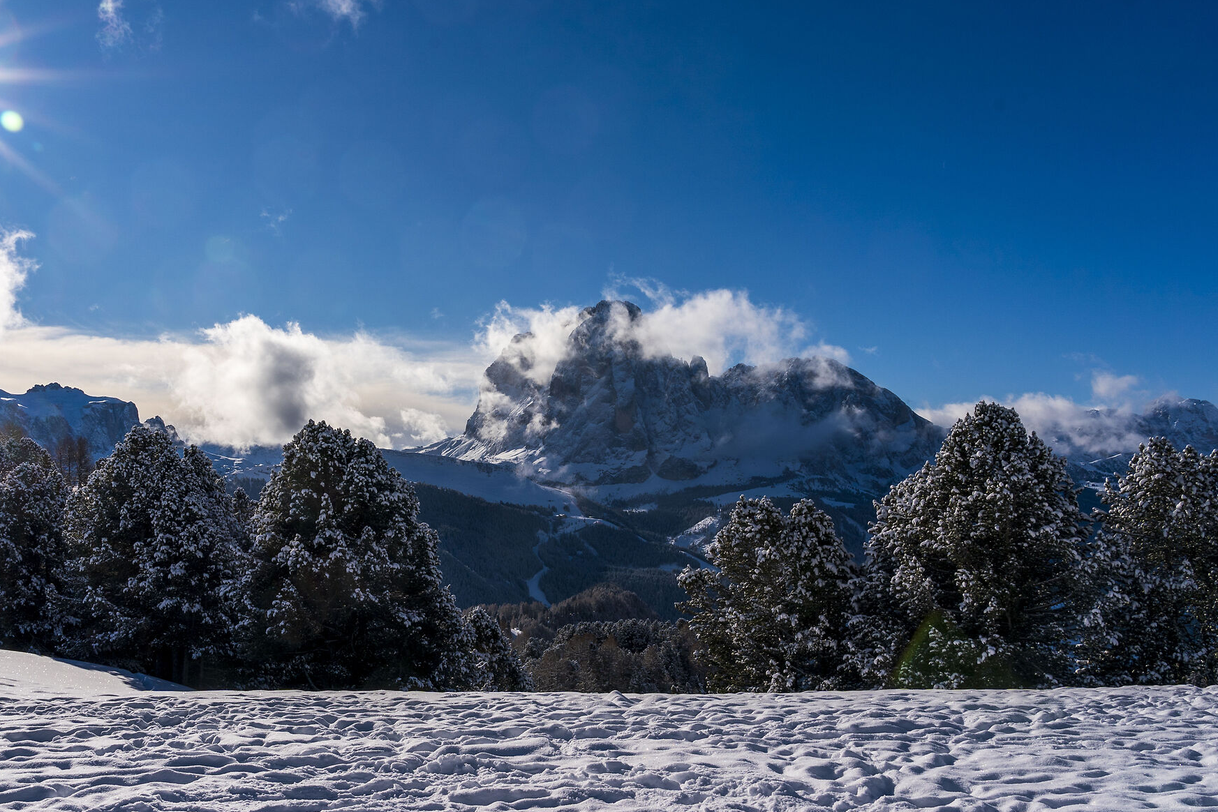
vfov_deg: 40.0
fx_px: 1117
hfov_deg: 56.8
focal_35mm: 33
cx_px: 487
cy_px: 411
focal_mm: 24
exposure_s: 1/640
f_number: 13
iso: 100
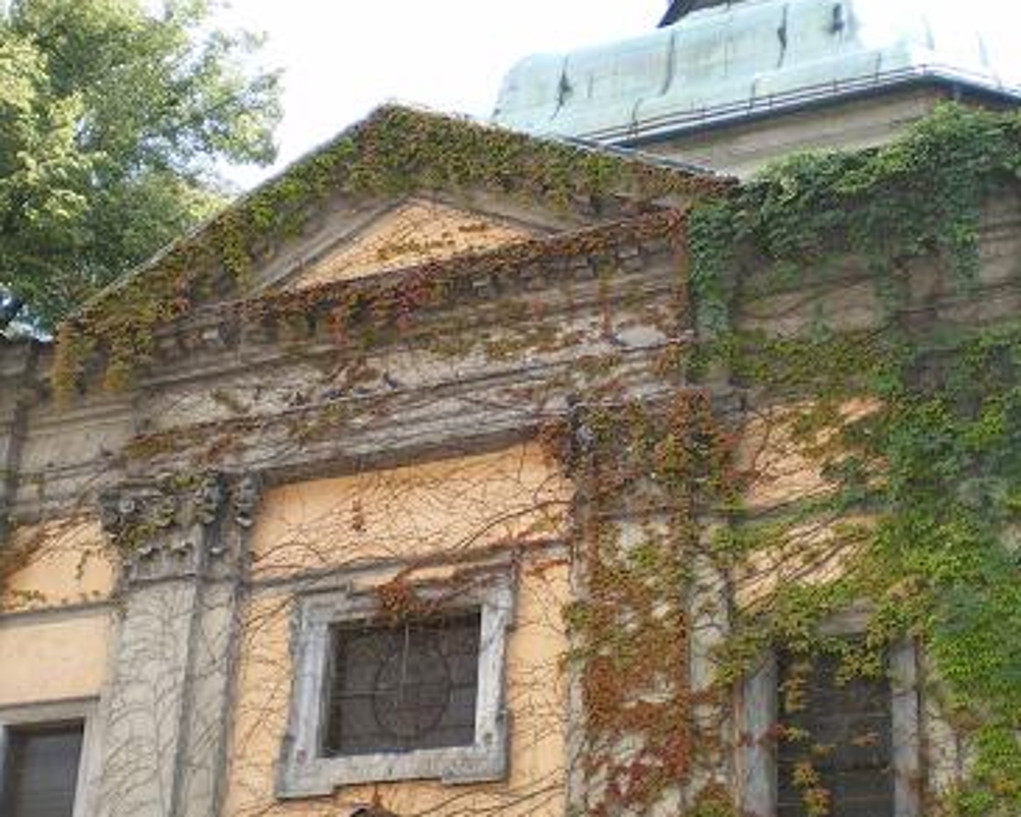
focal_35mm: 65
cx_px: 531
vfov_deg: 23.5
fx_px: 1964
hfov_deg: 29.1
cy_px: 389
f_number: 3.1
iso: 64
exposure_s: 1/160
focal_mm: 6.3
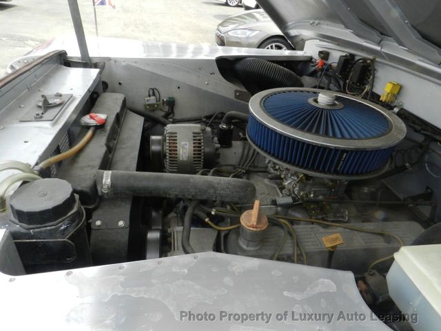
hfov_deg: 73.9
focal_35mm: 23
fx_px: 293
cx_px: 220
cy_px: 166
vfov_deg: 58.9
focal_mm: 4
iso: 160
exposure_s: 1/60
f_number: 8
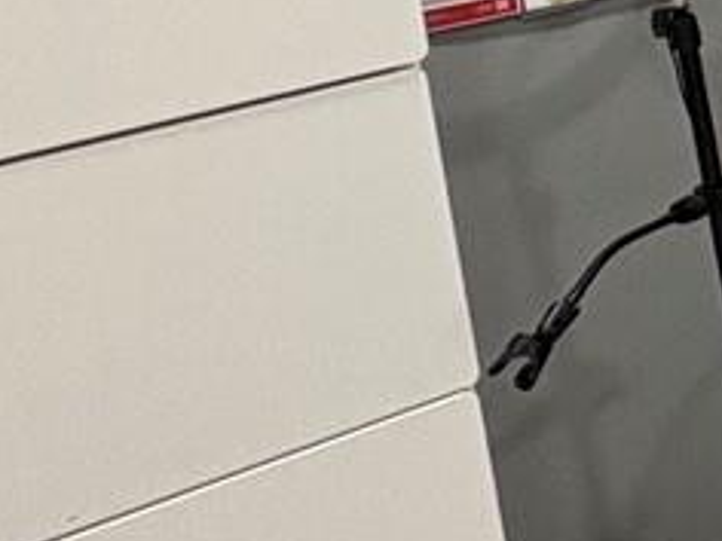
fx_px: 1981
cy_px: -147
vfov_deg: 14.9
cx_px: 2117
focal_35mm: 95
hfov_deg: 11.7
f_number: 2.2
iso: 200
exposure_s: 1/60
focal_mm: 2.22
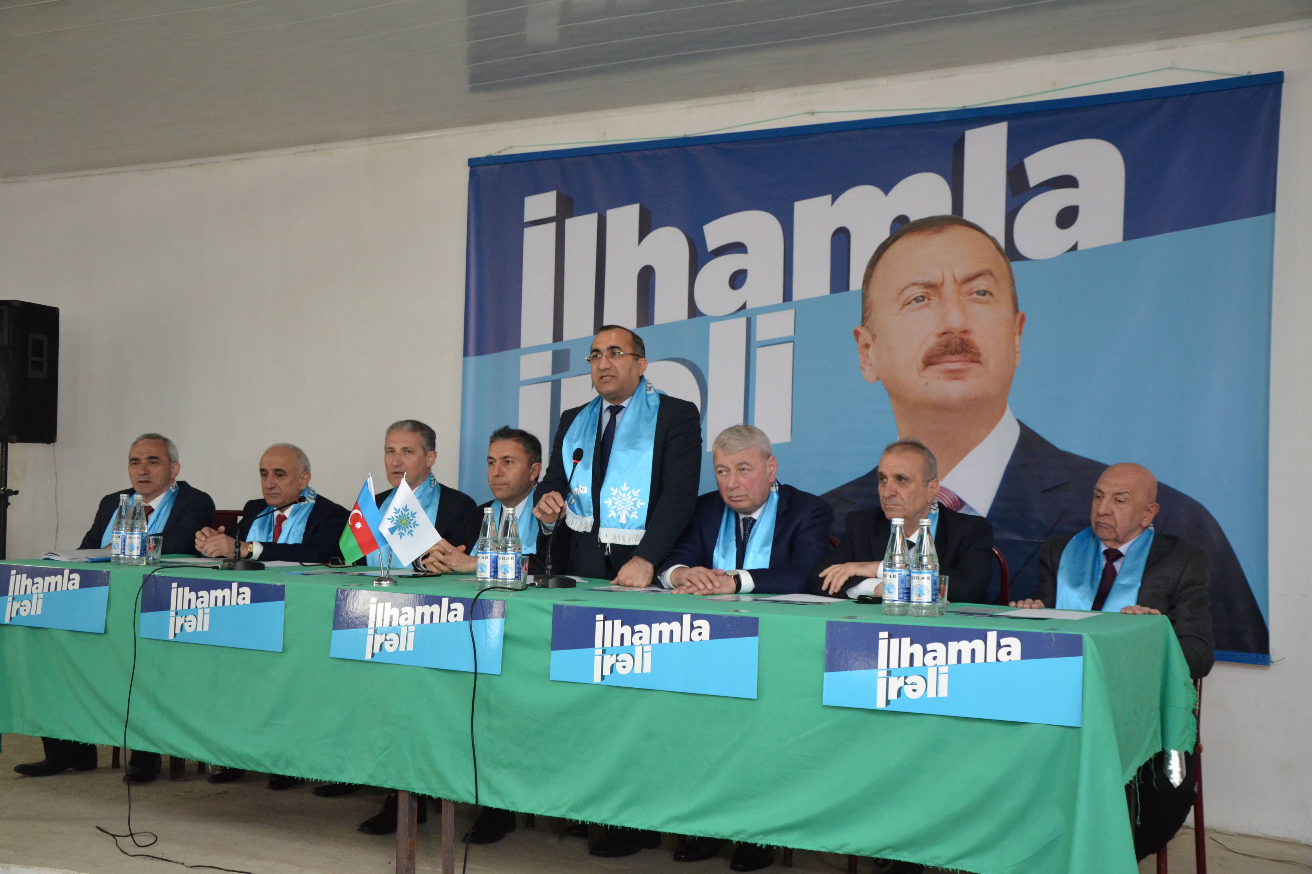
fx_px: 1421
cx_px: 656
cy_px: 437
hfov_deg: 49.6
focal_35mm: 39
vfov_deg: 34.2
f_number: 4
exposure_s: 1/60
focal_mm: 26
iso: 1400
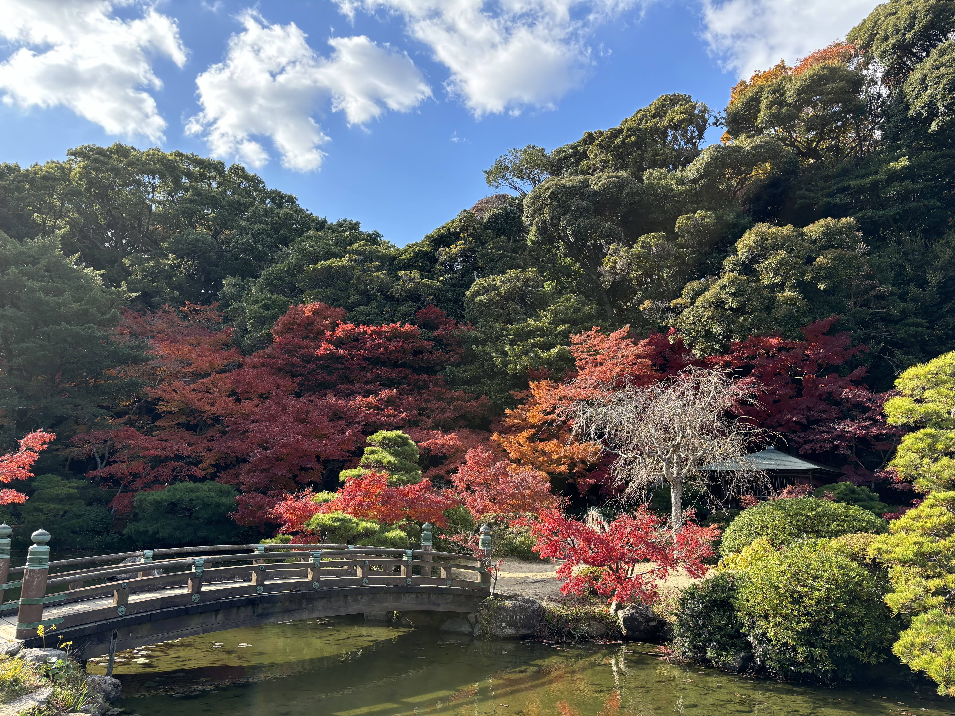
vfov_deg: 53.1
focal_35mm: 26
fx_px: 717
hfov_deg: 67.3
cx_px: 478
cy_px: 358
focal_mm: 5.96
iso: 50
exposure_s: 1/872
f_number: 1.6
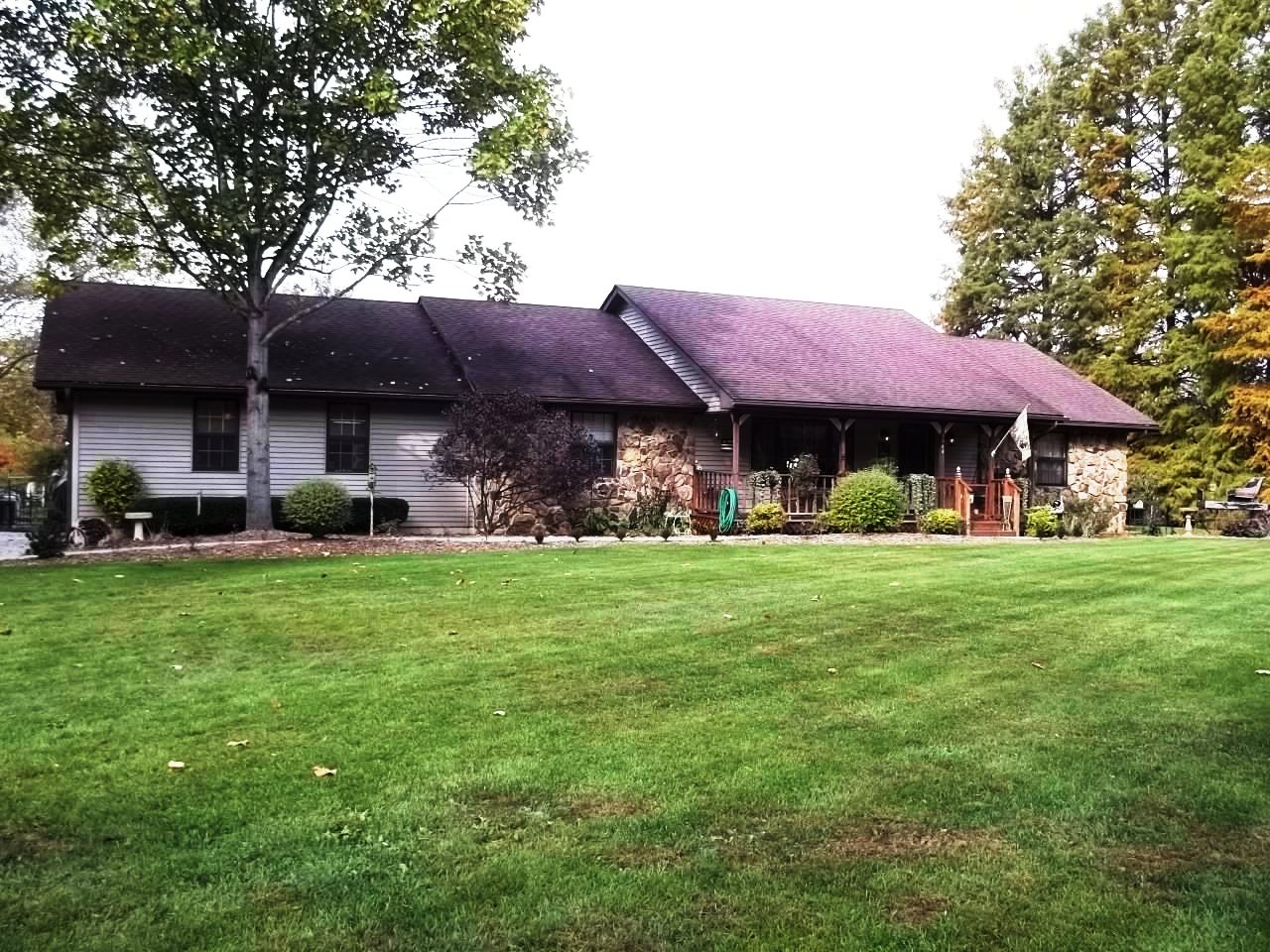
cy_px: 476
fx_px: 1211
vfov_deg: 42.9
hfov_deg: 55.4
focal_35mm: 33
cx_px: 635
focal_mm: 5.9
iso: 64
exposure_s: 1/250
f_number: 3.3
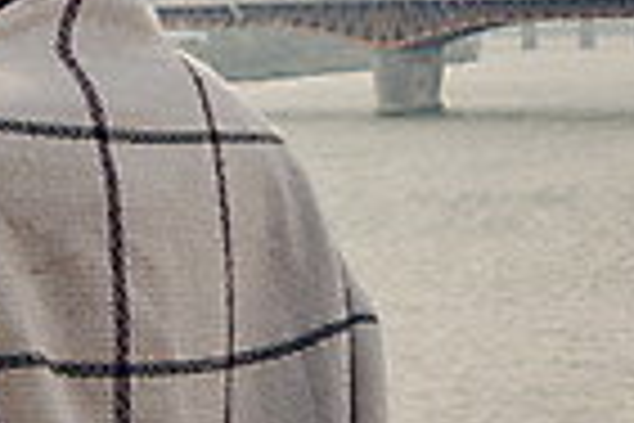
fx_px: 2236
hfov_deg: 15.6
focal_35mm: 127
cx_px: -83
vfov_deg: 10.8
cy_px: 108
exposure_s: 1/800
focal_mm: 30
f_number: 5.6
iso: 250
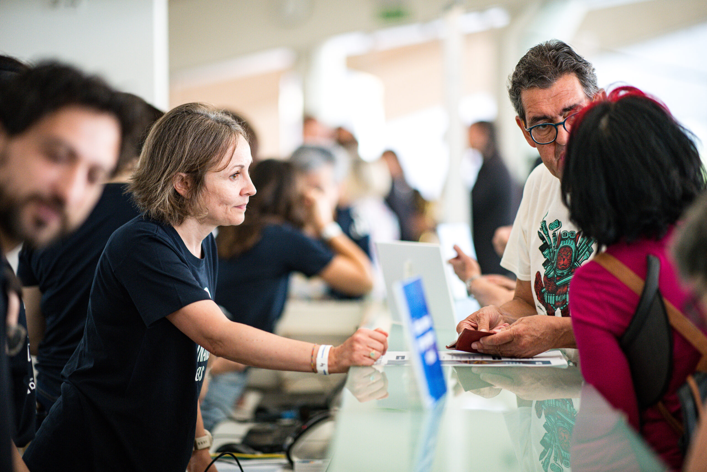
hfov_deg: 19.5
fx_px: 2062
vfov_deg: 13.0
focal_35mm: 105
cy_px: 236
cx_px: 354
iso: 2000
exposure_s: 1/1600
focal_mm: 105
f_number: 1.4
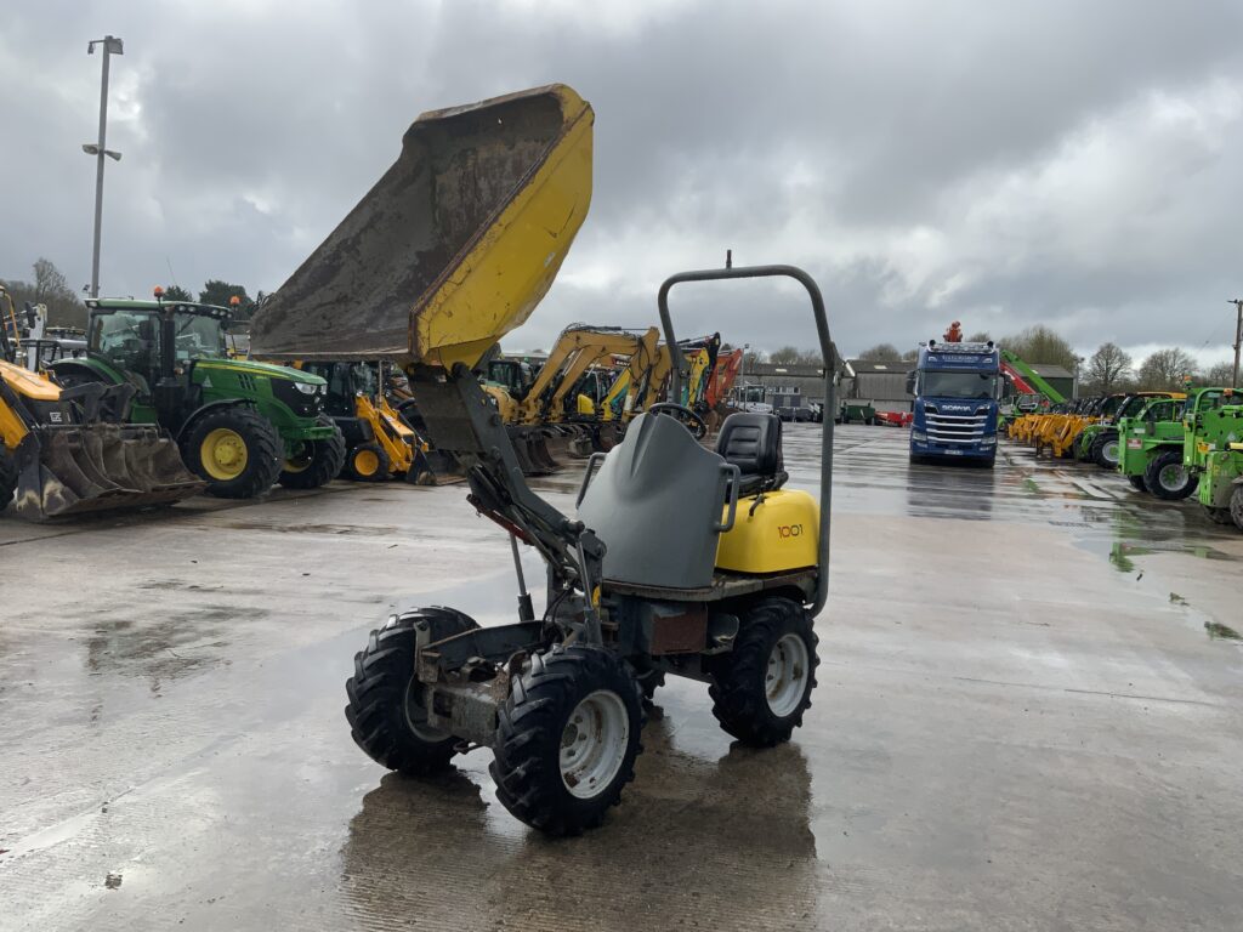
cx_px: 622
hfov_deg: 61.7
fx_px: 1041
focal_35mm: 29
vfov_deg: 48.2
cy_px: 466
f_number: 1.8
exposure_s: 1/1490
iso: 16
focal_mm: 3
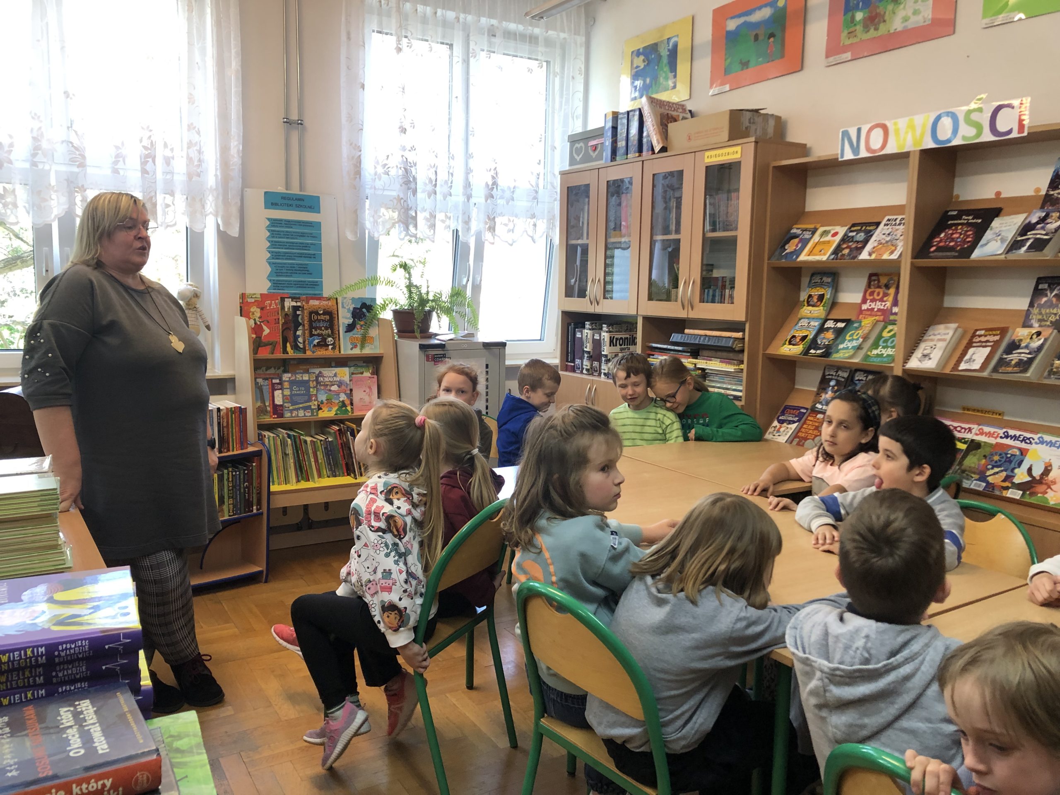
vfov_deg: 49.7
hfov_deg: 63.4
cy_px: 398
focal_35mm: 28
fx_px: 857
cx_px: 530
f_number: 1.8
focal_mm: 3.99
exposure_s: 1/100
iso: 125
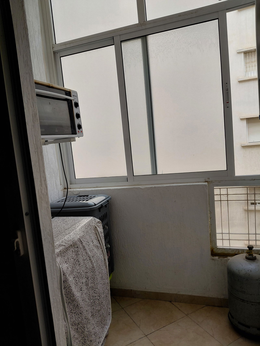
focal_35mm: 25
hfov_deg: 54.9
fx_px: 250
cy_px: 173
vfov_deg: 69.4
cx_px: 130
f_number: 1.8
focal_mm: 4.69
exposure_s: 1/268
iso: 50
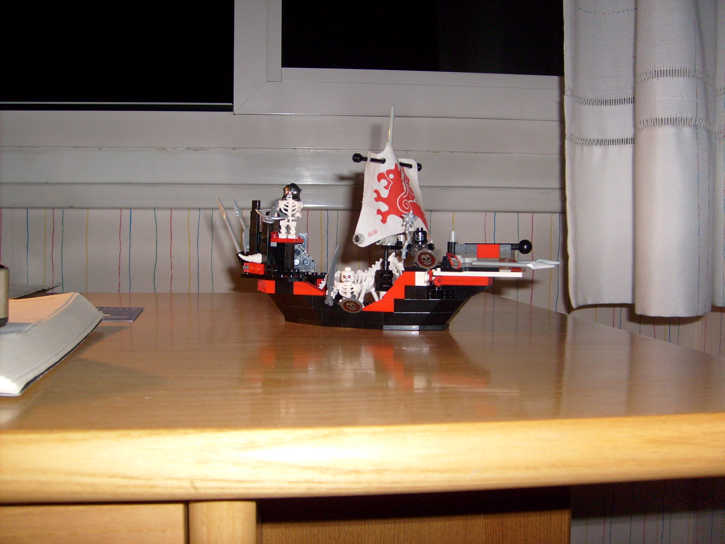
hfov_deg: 52.6
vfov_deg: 40.7
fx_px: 733
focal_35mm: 35
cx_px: 362
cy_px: 272
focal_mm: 5.8
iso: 100
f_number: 2.8
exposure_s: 1/45
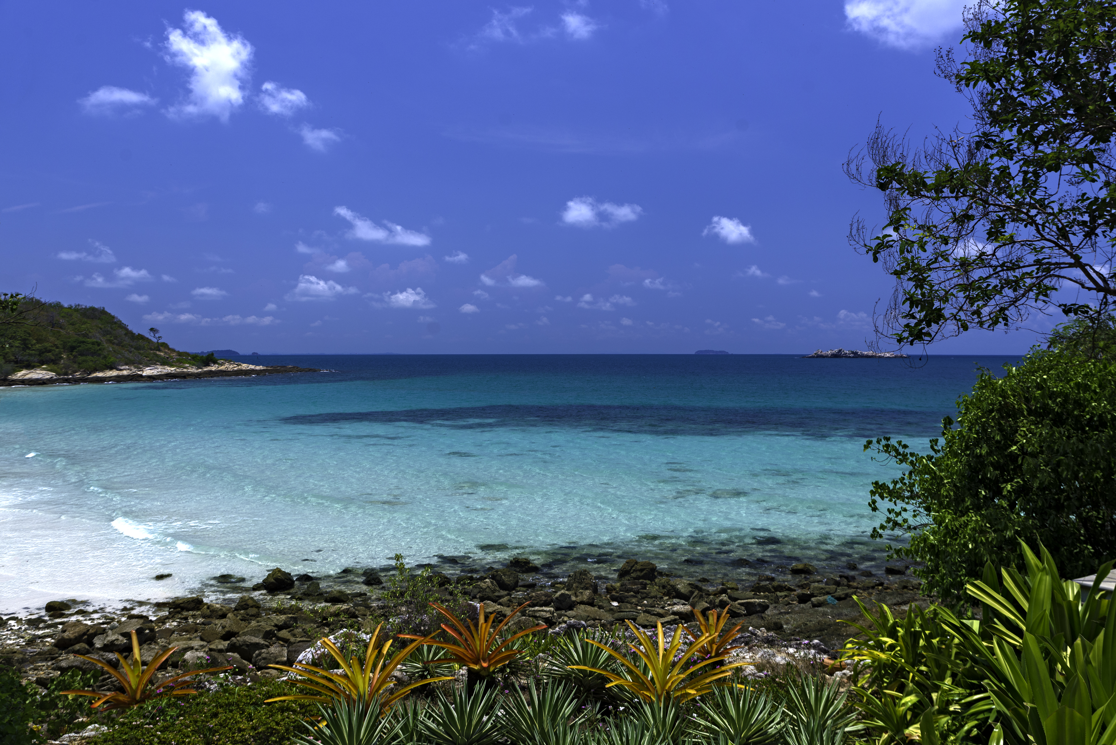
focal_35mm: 32
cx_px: 558
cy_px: 372
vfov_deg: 41.1
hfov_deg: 58.7
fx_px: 992
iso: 500
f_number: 6.3
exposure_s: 1/640
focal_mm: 32
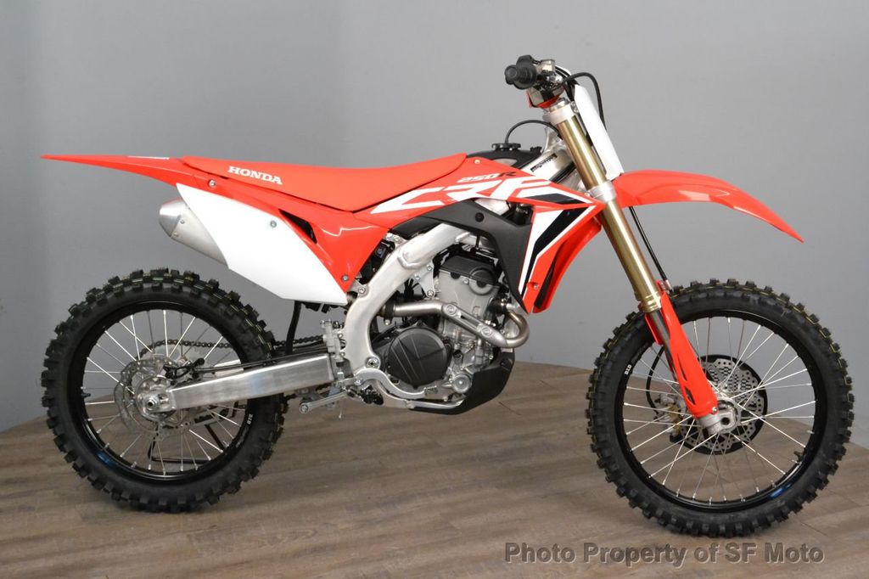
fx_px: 1158
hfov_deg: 41.1
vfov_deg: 28.1
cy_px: 290
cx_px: 434
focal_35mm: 48
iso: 3200
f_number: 11
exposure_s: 1/60
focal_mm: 32
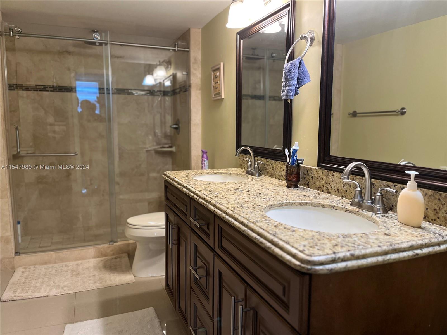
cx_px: 224
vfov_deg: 53.1
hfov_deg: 67.3
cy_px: 168
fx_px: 336
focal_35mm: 26
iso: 125
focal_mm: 5.1
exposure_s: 1/60
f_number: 1.6
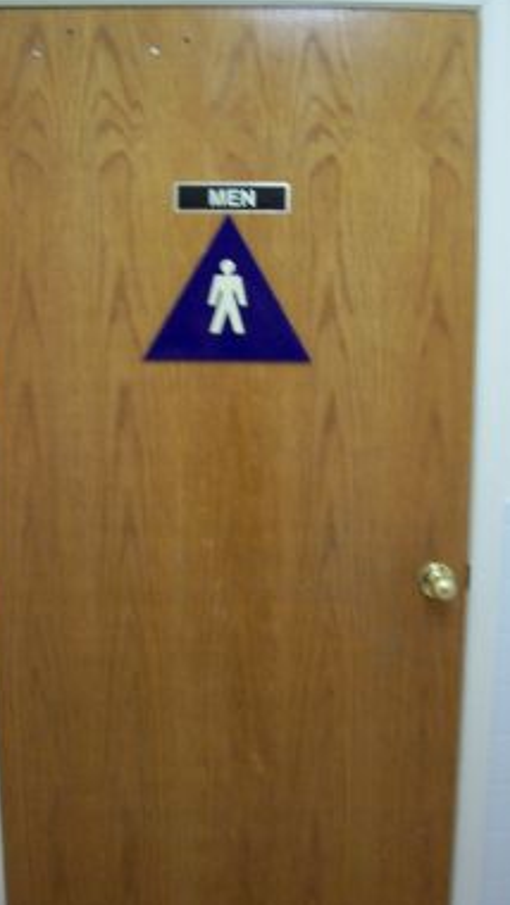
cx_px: 253
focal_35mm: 39
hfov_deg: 30.5
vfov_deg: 51.6
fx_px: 937
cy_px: 443
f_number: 2.7
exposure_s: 1/20
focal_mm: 5.6
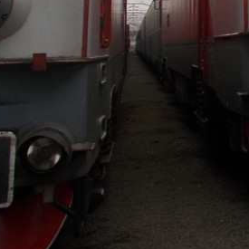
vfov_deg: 15.0
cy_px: -52
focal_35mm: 112
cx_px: 385
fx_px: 911
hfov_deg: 14.4
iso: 80
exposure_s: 1/200
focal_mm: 6
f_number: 3.6
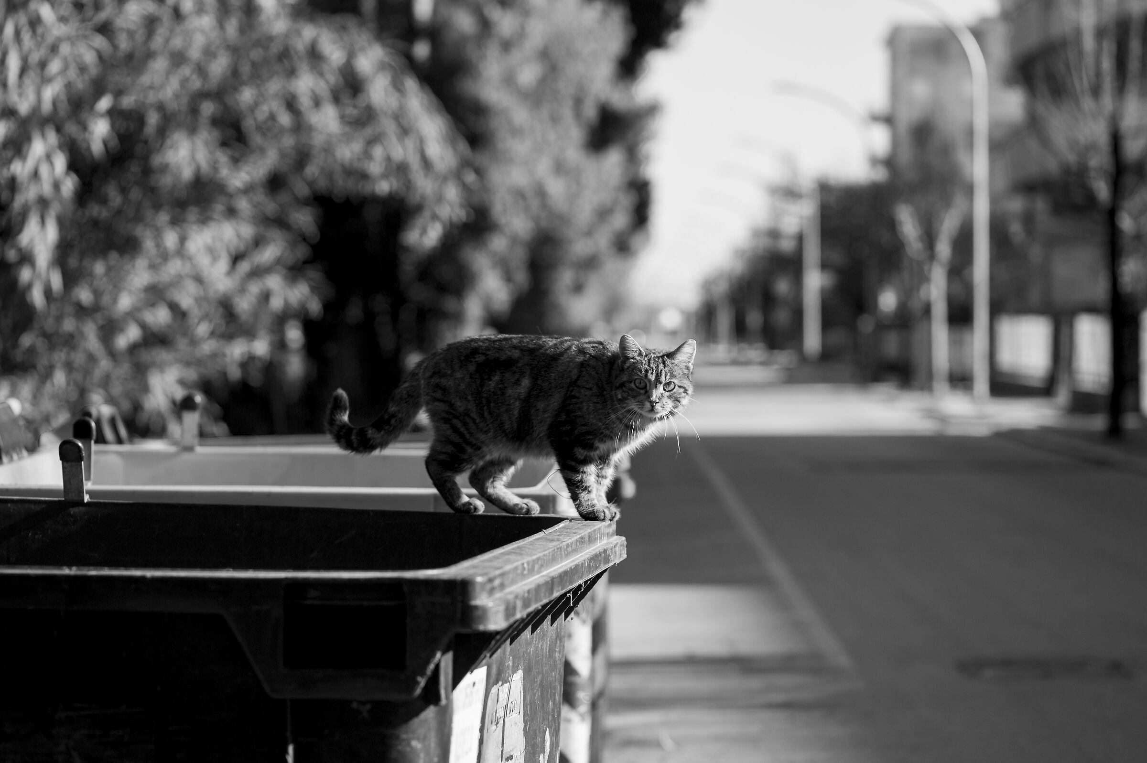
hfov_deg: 20.4
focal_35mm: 100
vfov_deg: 13.7
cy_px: 382
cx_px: 574
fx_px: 3184
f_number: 4
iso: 200
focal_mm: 100
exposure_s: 1/1250
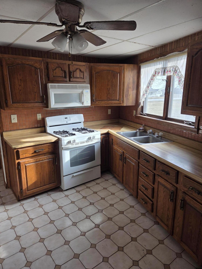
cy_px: 134
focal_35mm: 23
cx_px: 101
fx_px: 179
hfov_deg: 58.9
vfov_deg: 73.9
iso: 80
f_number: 1.8
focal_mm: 5.4
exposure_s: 1/180
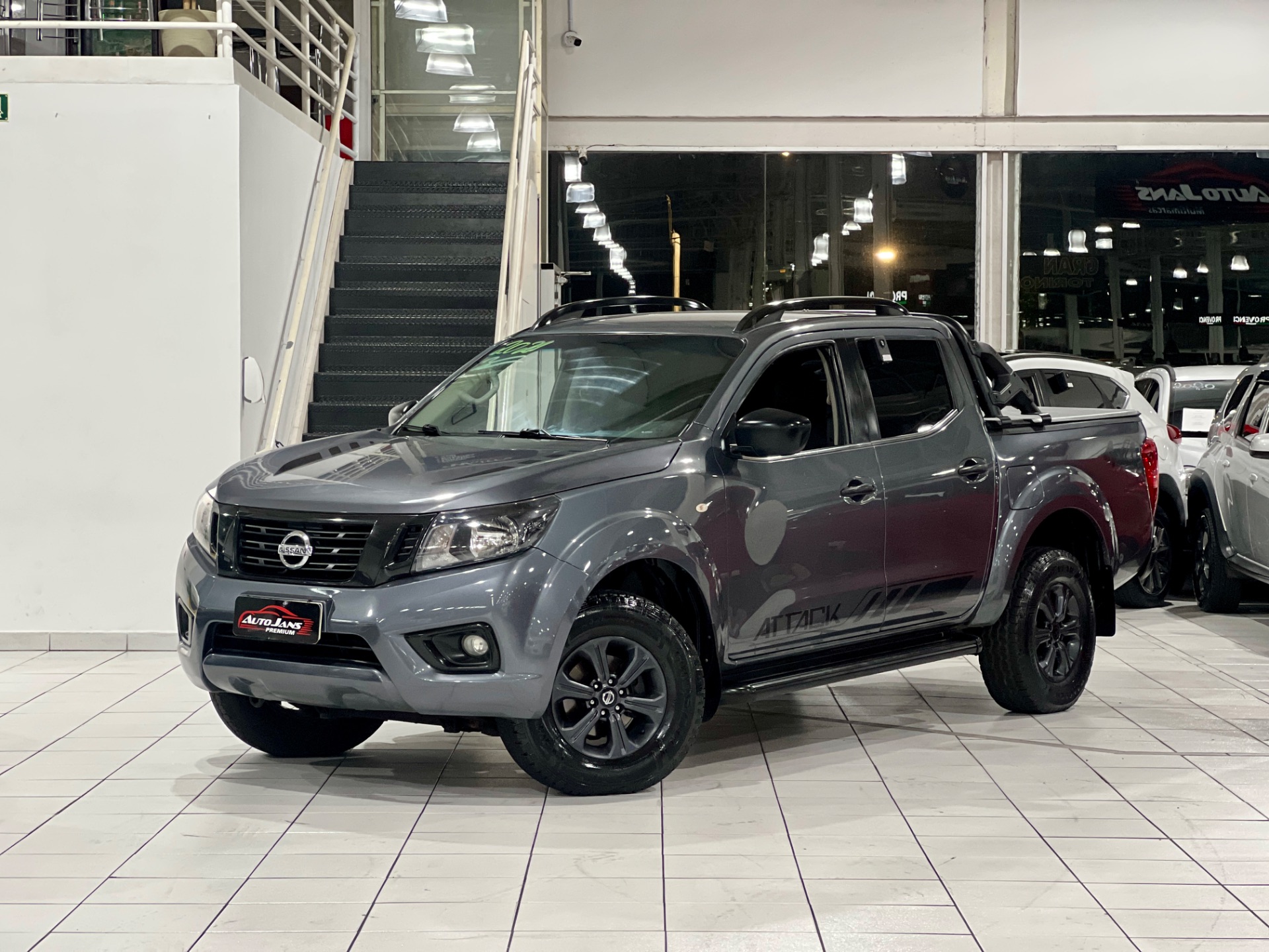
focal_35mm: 77
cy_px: 476
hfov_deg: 25.3
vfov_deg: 19.1
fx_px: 2823
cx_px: 634
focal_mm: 9
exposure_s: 1/30
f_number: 2.8
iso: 320
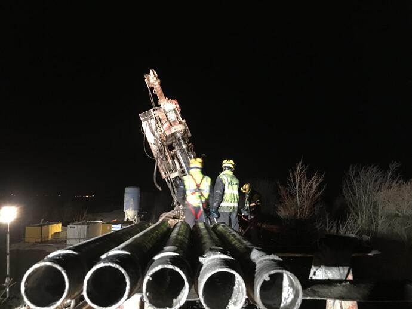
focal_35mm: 29
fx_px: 345
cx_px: 206
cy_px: 154
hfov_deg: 61.7
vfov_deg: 48.2
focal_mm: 4.15
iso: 500
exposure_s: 1/17
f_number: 2.2
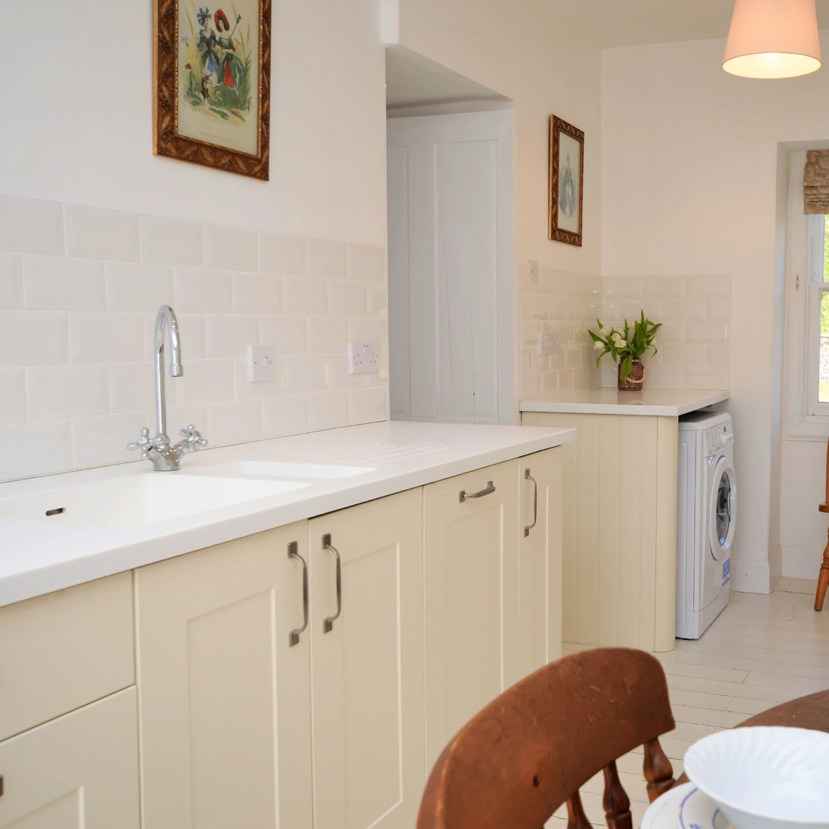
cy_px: 418
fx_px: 1057
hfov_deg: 42.3
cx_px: 543
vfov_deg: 42.8
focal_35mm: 39
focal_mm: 20
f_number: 5
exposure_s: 1/100
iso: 100
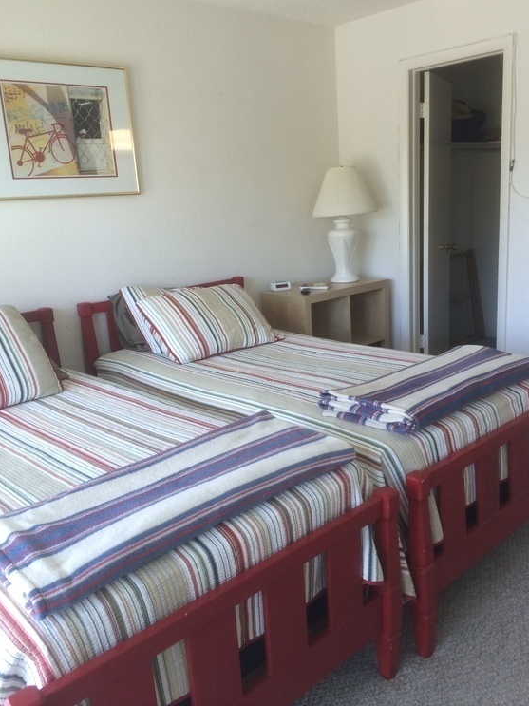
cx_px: 271
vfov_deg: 58.4
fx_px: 632
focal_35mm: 31
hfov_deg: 45.4
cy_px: 349
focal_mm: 4.12
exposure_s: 1/40
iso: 40
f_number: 2.2
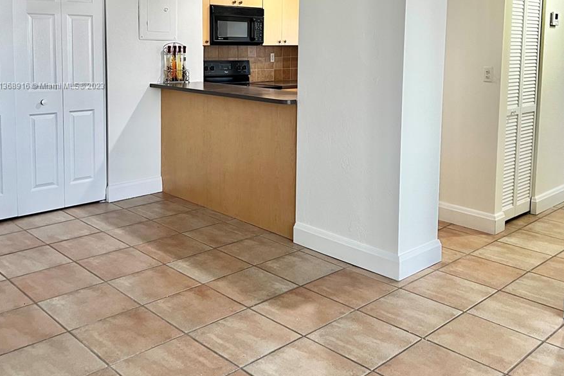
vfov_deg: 35.0
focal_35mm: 37
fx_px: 580
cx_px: 276
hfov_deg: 51.9
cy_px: 86
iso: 100
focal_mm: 5.7
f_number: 1.5
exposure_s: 1/60
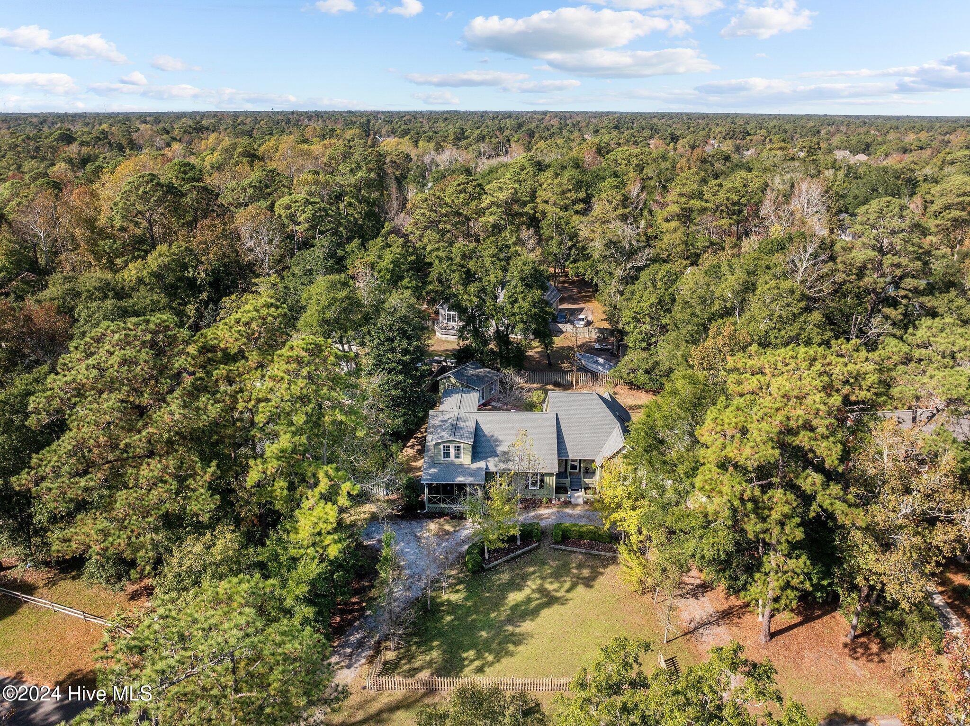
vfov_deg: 56.8
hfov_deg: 71.6
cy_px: 363
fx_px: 672
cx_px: 485
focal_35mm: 24
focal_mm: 12.29
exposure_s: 1/200
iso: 140
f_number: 2.8
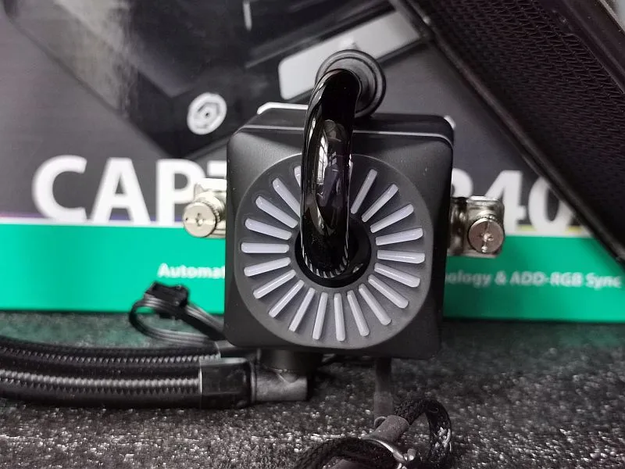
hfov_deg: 36.2
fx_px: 957
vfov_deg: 27.5
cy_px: 234
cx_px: 312
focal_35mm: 53
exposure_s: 1/50
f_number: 1.6
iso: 320
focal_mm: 5.56
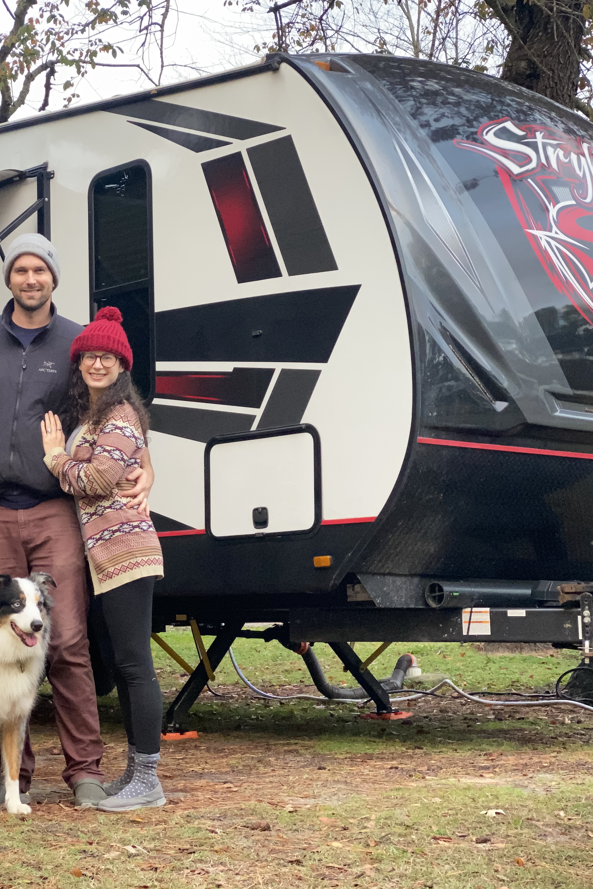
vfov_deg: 27.7
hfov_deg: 18.5
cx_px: 113
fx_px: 1804
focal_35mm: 73
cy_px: 447
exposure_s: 1/66
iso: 160
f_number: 2
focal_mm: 6
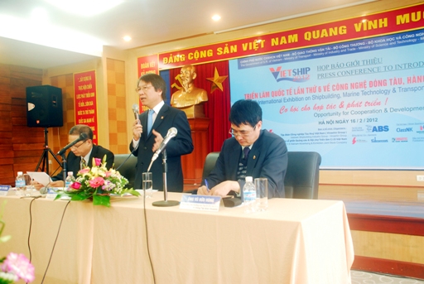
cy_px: 142
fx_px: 389
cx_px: 212
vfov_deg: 40.1
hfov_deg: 57.2
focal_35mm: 33
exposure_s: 1/20
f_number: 3.8
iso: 500
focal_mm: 22
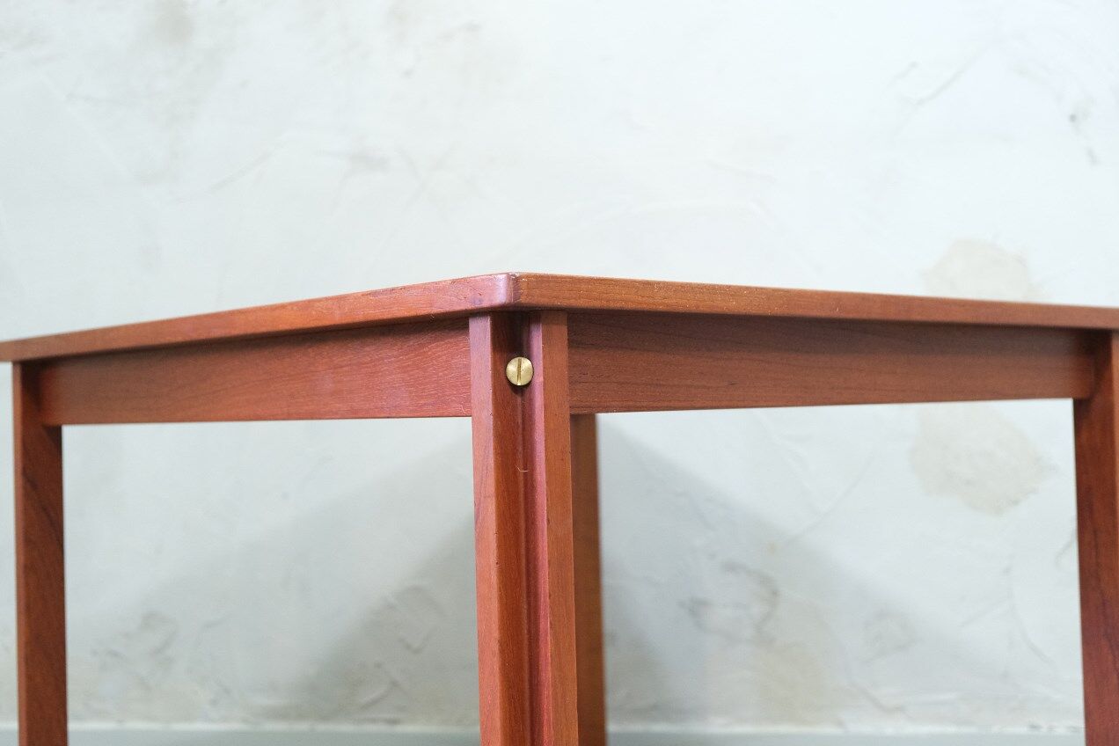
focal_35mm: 43
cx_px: 560
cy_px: 373
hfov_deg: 45.4
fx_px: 1336
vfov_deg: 31.2
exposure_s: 1/42
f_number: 3.2
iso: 2500
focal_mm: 28.9
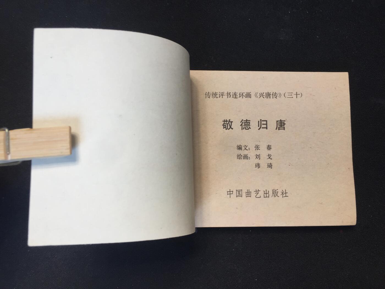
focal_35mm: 29
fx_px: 323
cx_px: 192
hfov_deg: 61.7
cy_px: 144
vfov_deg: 48.2
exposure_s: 1/50
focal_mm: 4.15
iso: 40
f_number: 2.2
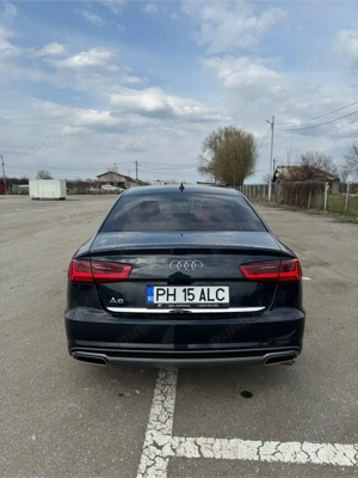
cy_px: 239
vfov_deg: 71.6
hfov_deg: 56.8
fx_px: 331
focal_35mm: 24
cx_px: 179
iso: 80
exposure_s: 1/4608
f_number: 1.78
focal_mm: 6.86
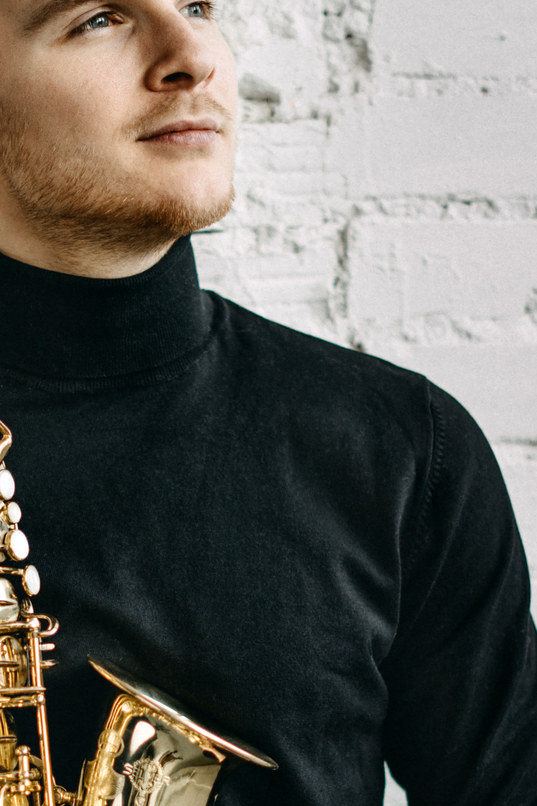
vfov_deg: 16.6
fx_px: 2752
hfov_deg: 11.1
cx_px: 113
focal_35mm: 123
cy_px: 598
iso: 100
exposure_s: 1/200
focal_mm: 50
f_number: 1.8
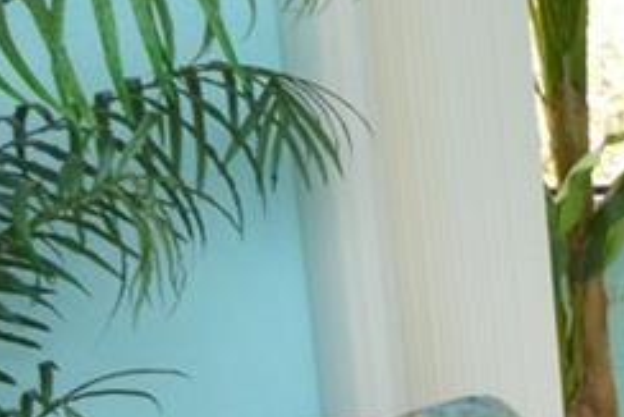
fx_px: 2046
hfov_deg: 13.4
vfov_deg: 11.4
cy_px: 515
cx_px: 1445
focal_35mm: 118
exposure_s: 1/60
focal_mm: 12
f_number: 4
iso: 640
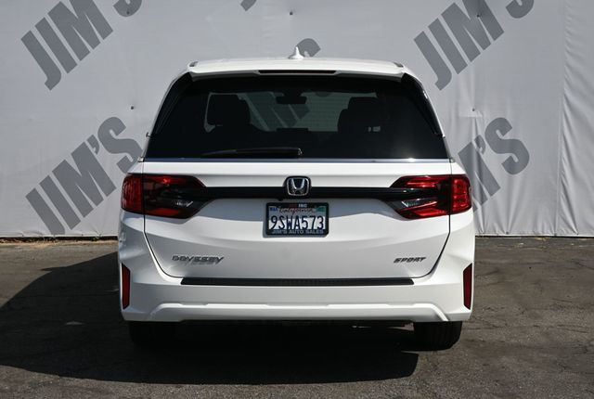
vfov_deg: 21.7
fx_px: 1042
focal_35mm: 63
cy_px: 200
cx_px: 297
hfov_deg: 31.8
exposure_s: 1/400
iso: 100
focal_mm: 42
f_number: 7.1
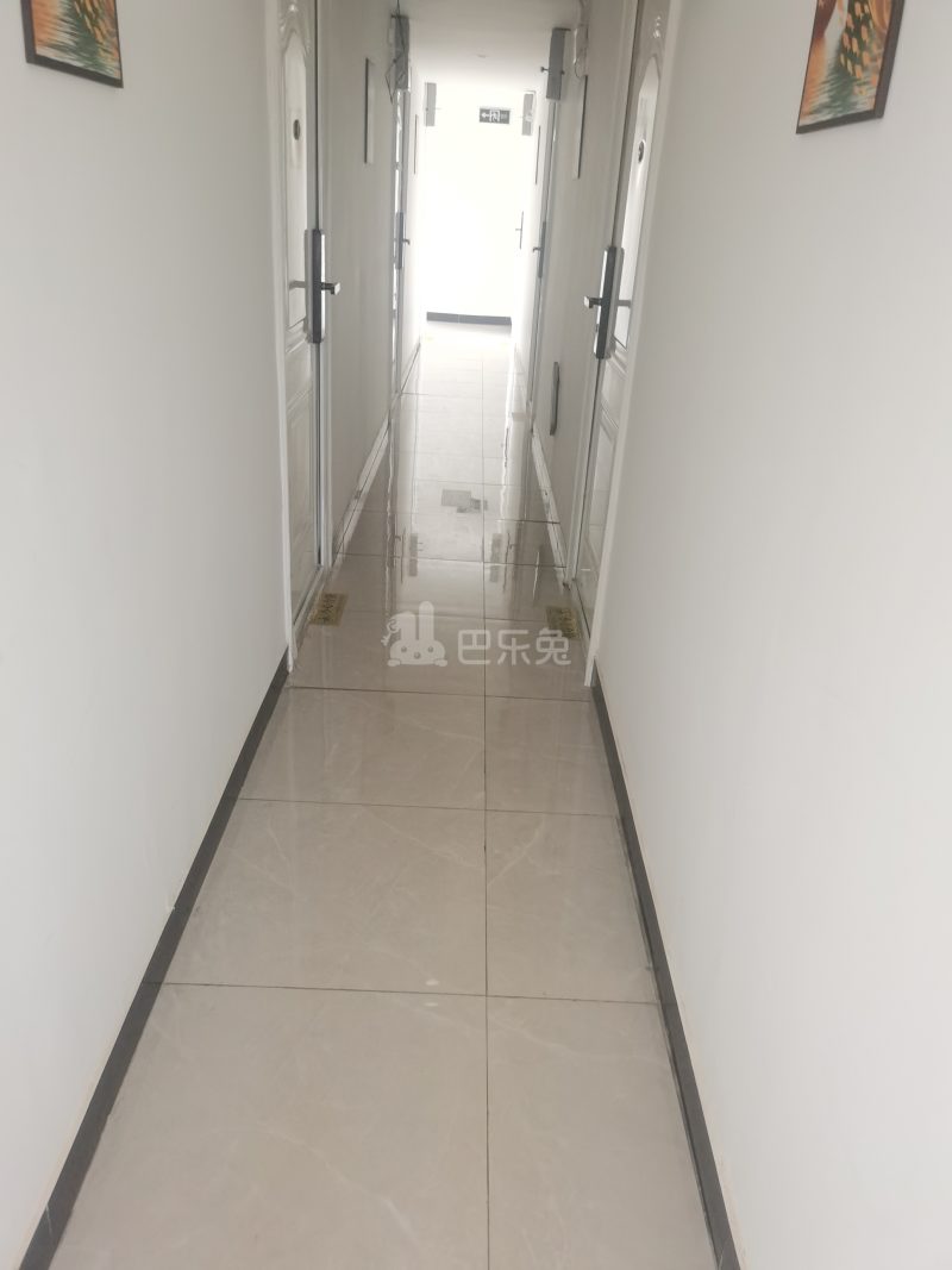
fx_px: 990
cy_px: 635
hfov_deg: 51.3
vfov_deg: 65.3
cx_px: 476
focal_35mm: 27
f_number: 1.8
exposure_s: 1/33.3
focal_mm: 5.58
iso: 320
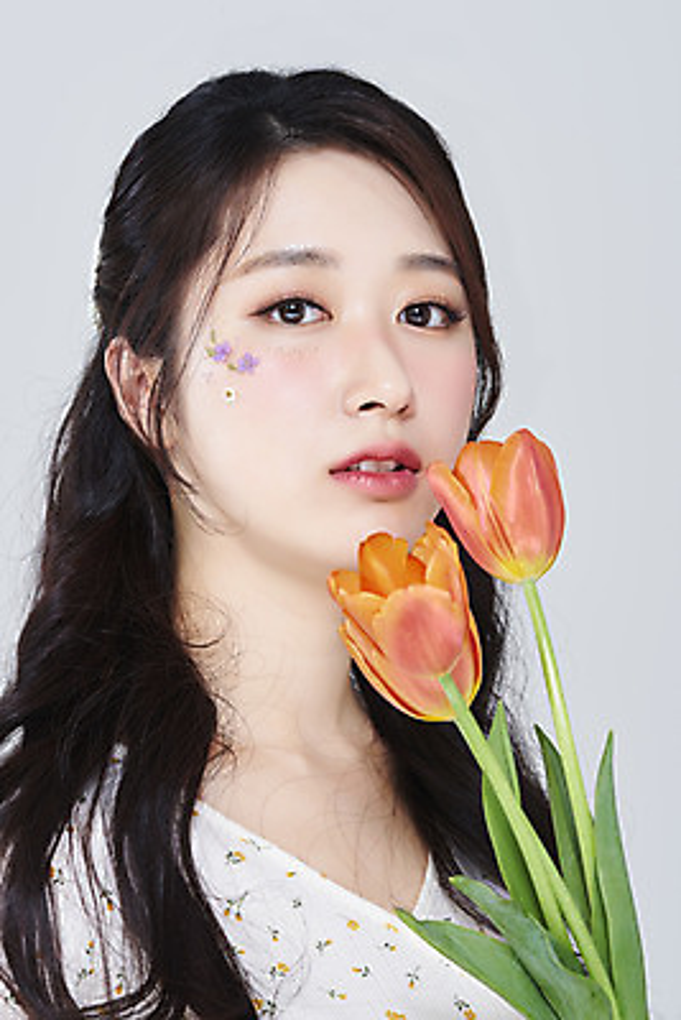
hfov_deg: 13.1
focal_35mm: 105
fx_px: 2977
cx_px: 340
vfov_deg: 19.4
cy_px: 510
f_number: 11
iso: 64
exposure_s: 1/125
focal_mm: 105
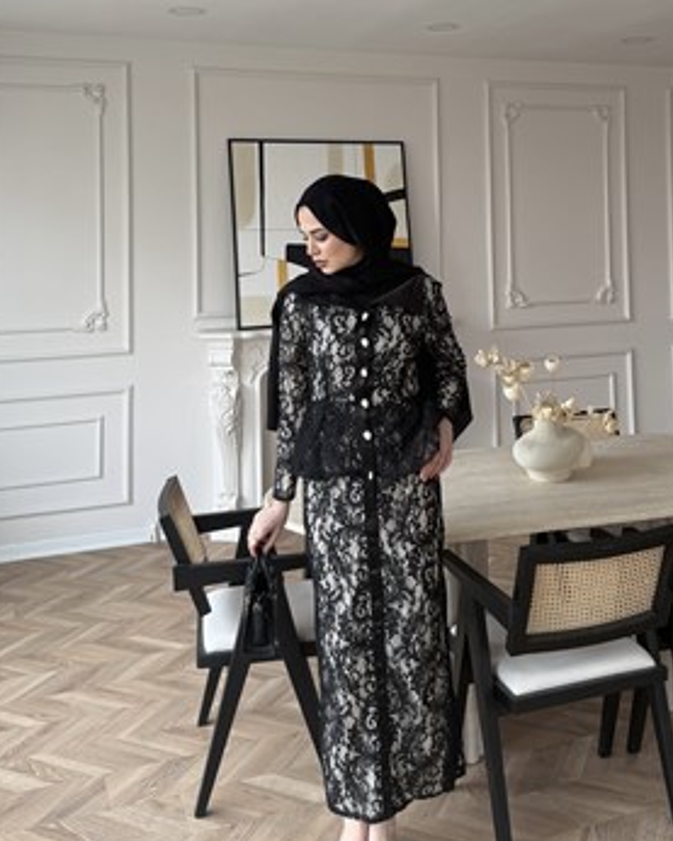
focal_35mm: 28
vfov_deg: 62.1
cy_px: 463
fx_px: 697
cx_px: 362
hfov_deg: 51.5
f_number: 1.78
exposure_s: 1/214
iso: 64
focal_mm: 6.76
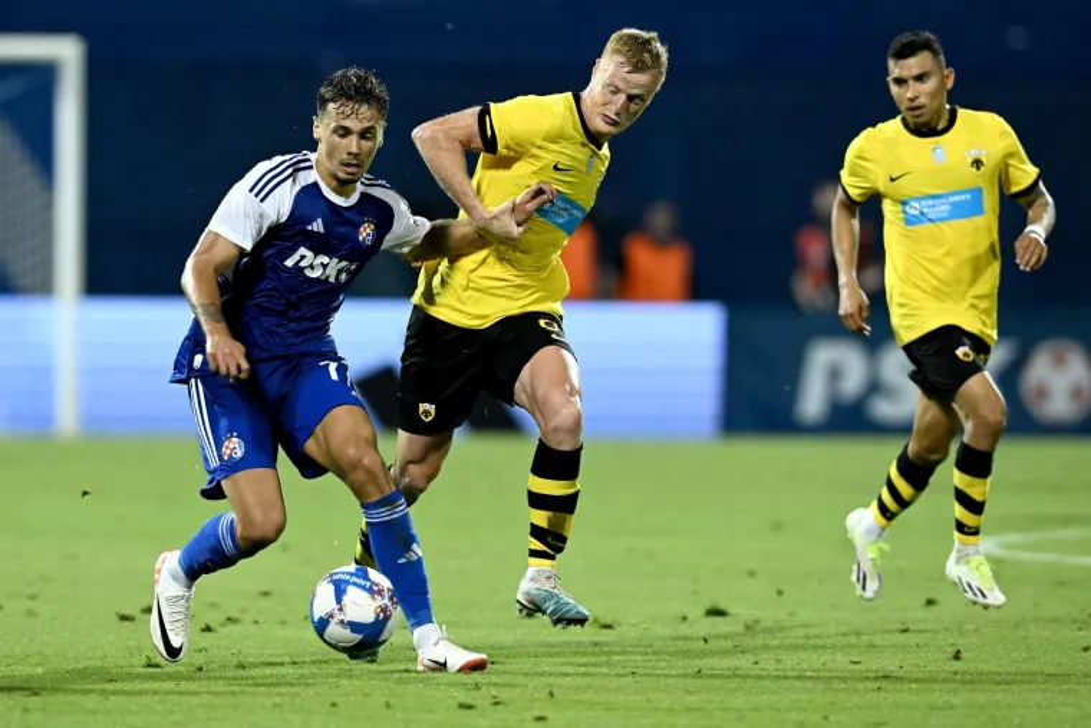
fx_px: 12124
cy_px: 364
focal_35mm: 400
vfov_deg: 3.4
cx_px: 546
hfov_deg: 5.2
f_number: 4
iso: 5000
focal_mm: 400
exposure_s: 1/1000
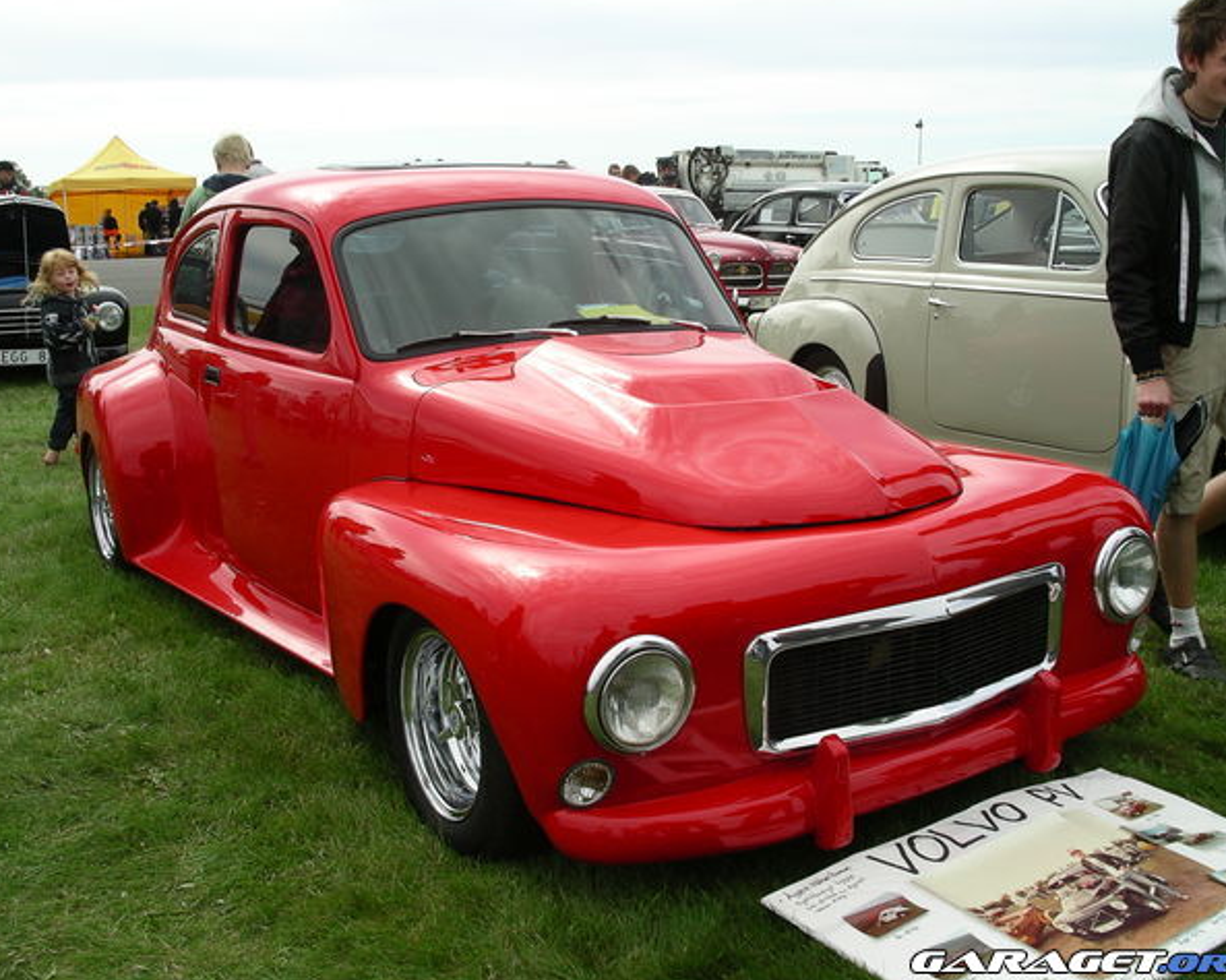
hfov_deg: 46.9
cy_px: 486
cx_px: 604
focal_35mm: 39
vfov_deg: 38.2
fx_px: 1415
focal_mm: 7.8
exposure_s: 1/320
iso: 64
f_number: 5
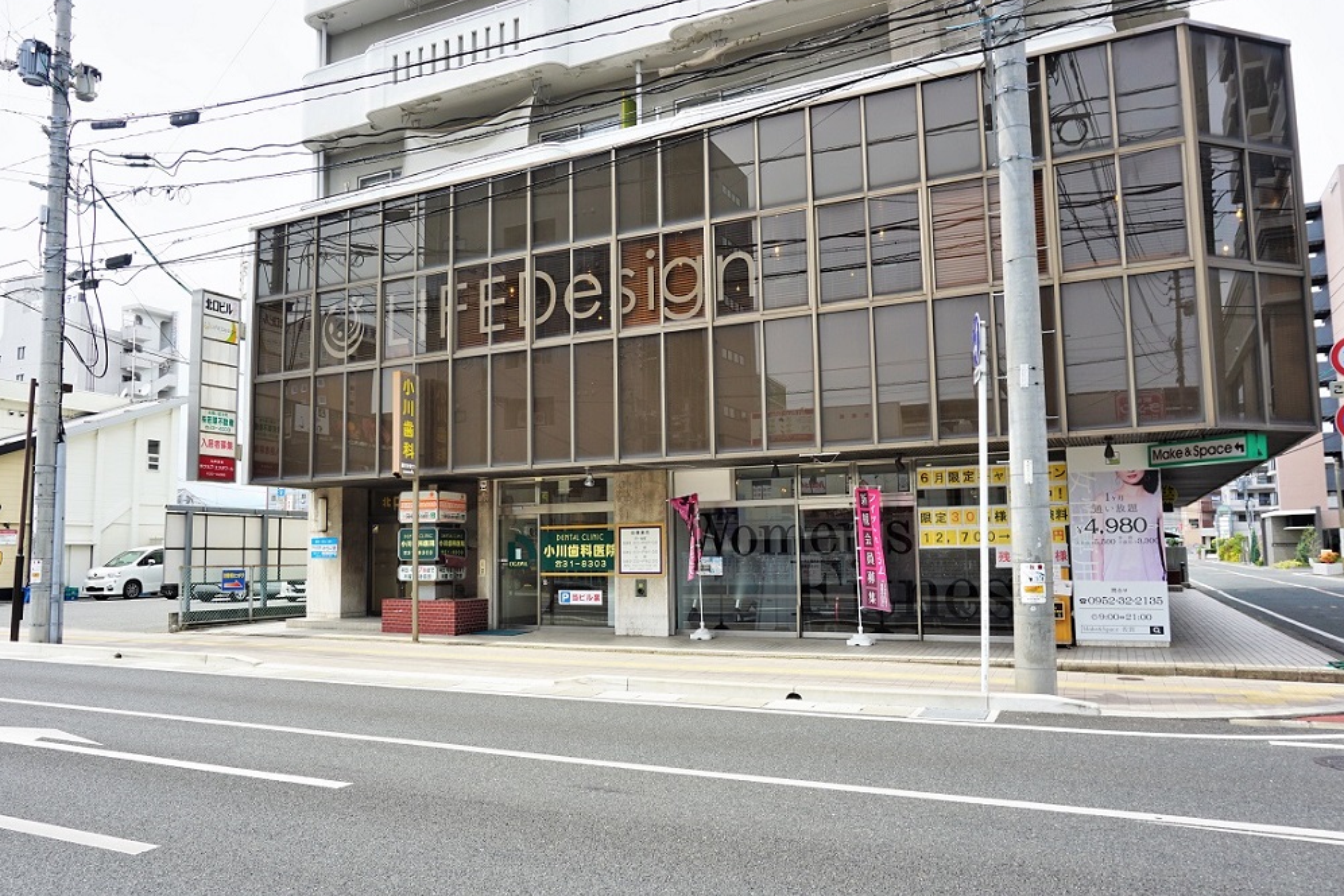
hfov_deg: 69.3
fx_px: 971
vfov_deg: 49.6
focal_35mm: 26
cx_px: 630
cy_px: 465
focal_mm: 16
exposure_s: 1/100
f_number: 10
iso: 100
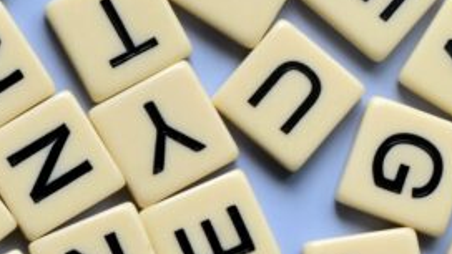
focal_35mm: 237
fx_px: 2841
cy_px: 449
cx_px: -91
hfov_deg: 9.0
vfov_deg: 5.1
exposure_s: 1/3
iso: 100
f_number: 8
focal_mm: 40
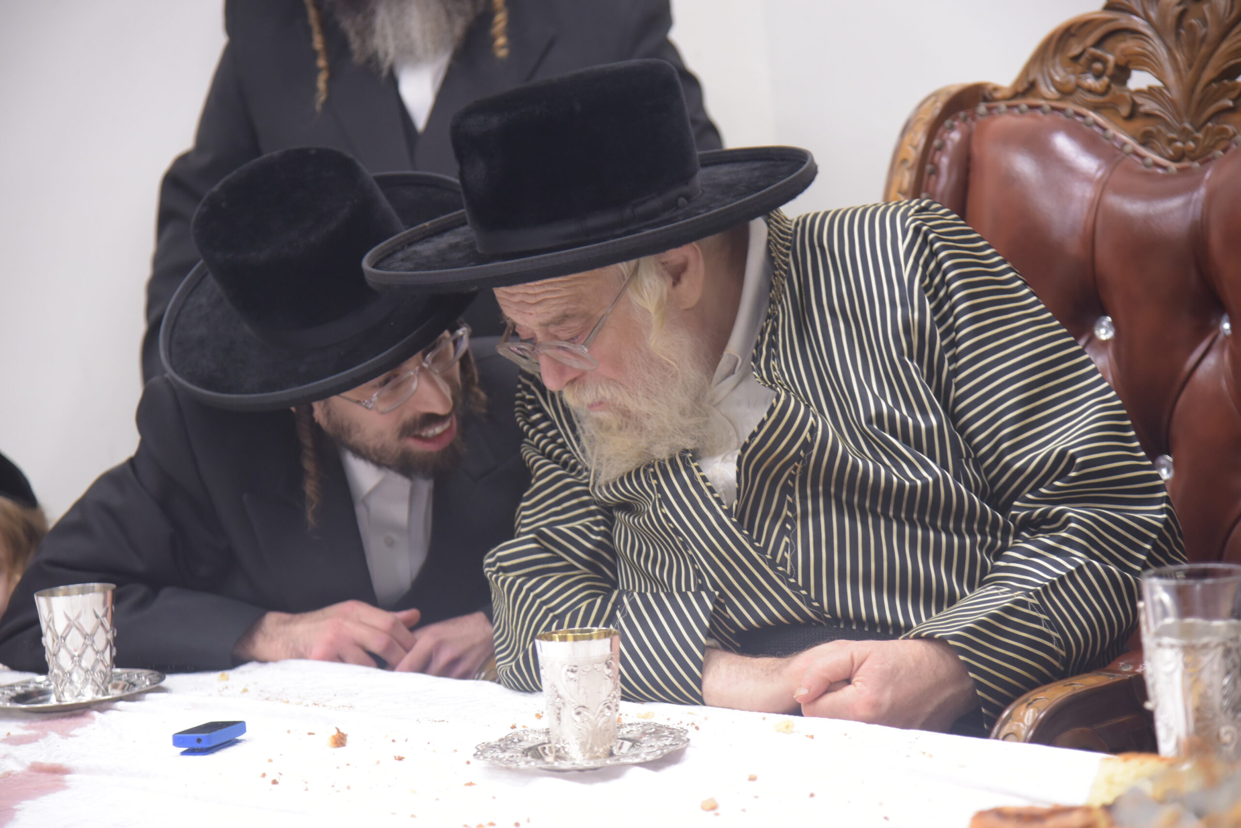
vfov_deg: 14.0
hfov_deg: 20.8
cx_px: 620
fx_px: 3378
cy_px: 414
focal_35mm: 98
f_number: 4.5
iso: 2000
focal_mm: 98
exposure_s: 1/160
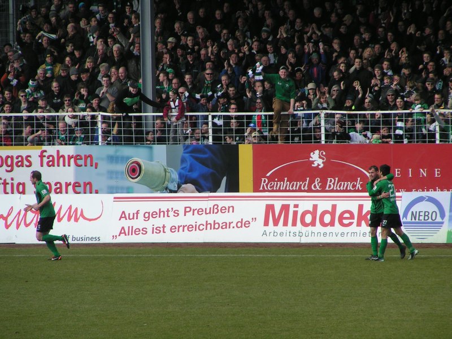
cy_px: 170
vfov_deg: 3.9
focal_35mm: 380
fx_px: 4962
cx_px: 226
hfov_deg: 5.2
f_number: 4.5
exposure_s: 1/500
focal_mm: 58
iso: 50
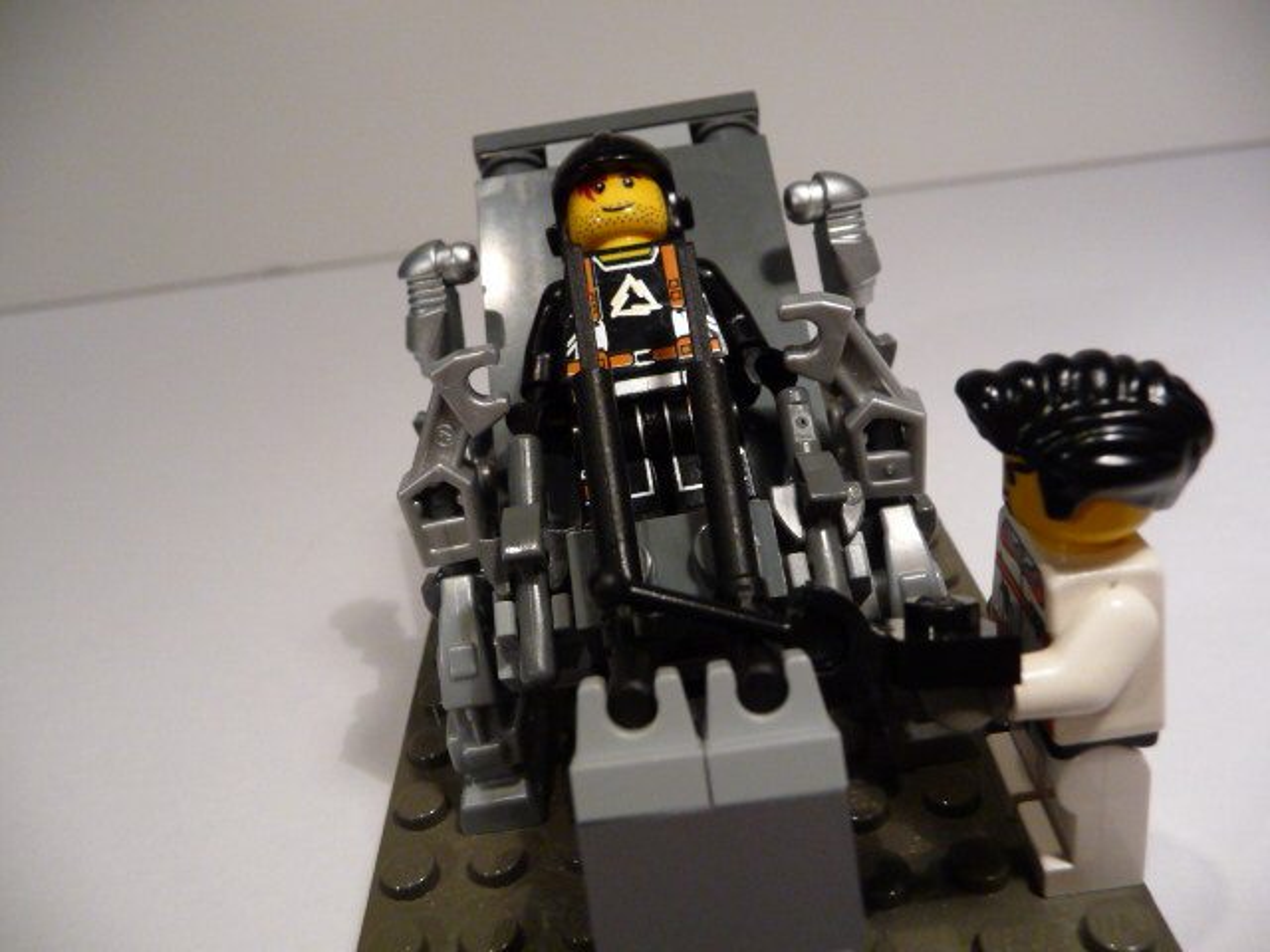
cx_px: 635
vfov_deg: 49.7
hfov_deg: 63.4
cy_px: 476
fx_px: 1027
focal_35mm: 28
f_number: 3.3
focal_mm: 4.7
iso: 400
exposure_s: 1/160
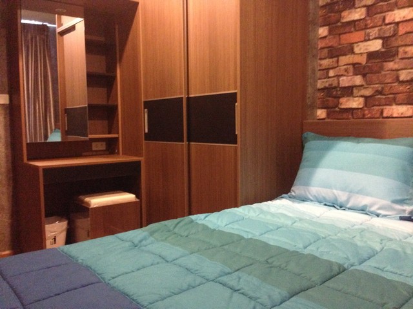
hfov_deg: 55.4
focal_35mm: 33
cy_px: 154
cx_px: 206
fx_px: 394
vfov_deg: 42.9
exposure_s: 1/15
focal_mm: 4.12
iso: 800
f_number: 2.4
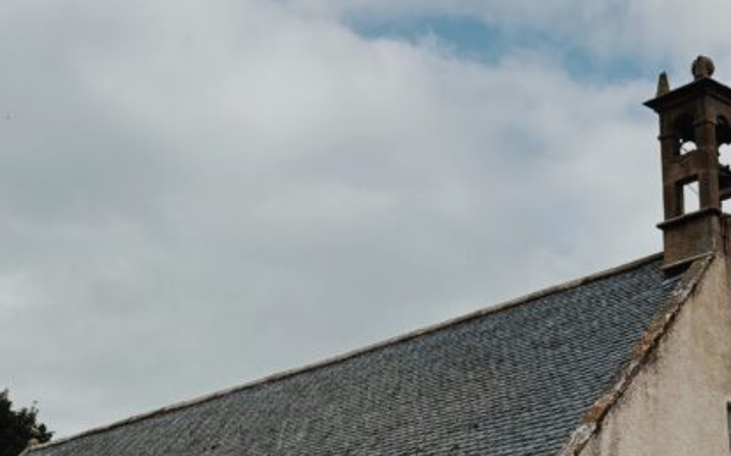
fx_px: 1354
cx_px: 284
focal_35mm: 68
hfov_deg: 30.1
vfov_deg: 19.0
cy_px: 320
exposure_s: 1/3311
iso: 50
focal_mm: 5.96
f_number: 1.6
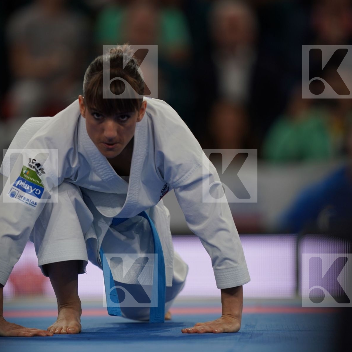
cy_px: 176
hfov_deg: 3.4
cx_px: 130
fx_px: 5879
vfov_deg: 3.4
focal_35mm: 511
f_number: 2.8
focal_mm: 400
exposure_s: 1/320
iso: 320
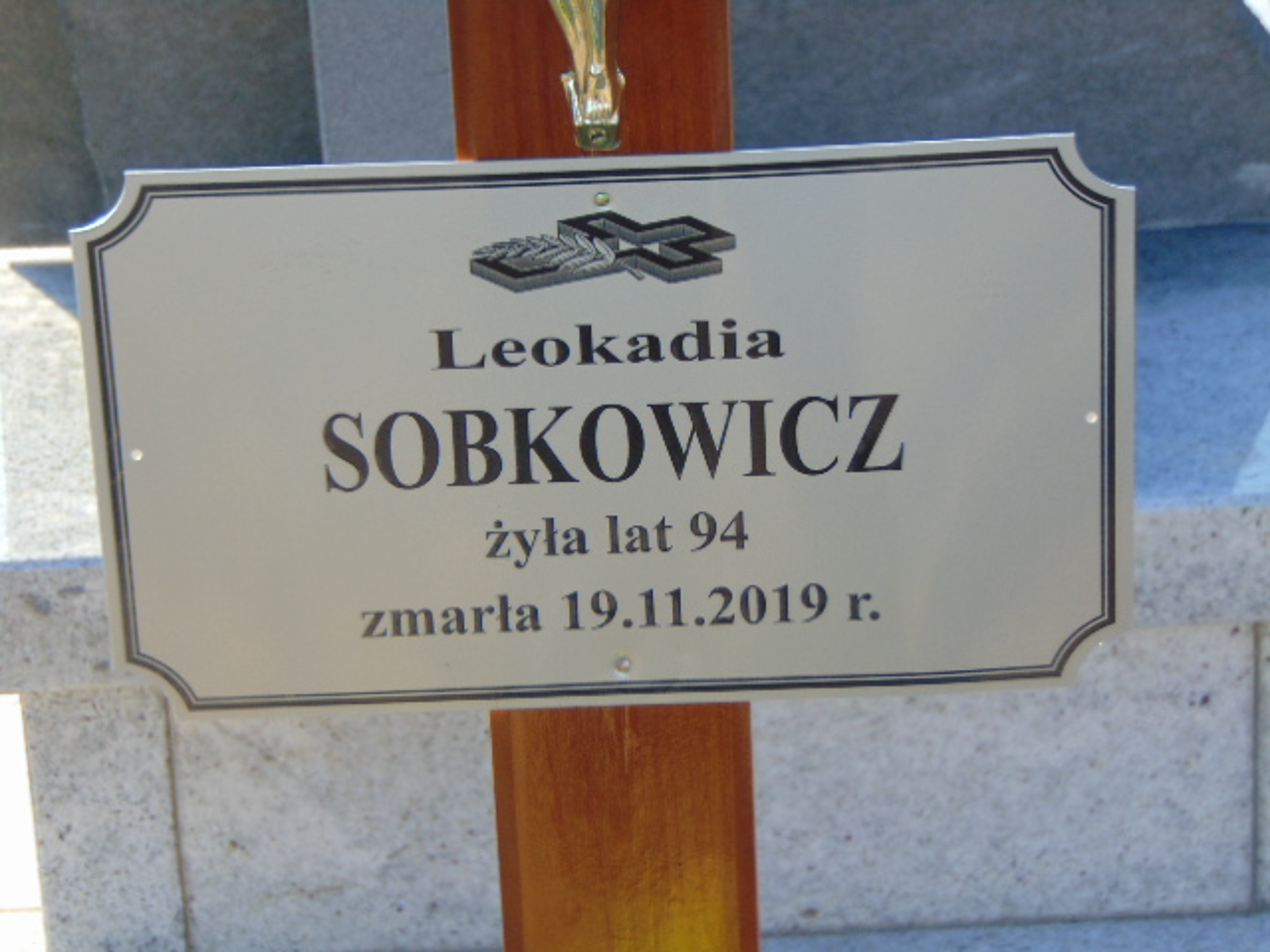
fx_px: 4880
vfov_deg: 11.1
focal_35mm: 133
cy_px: 476
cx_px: 635
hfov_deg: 14.8
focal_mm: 23.9
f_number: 4
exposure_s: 1/160
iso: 80
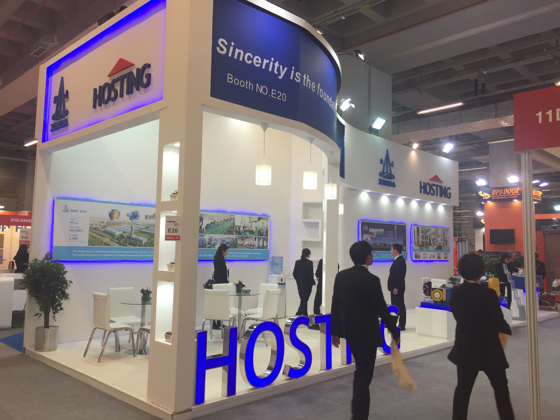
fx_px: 469
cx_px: 280
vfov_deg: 48.2
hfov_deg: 61.7
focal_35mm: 29
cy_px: 210
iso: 50
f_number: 2.2
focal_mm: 4.15
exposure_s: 1/100
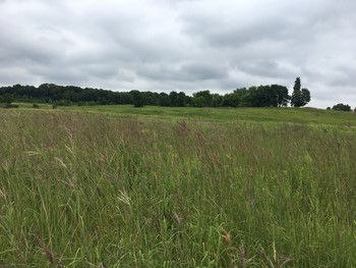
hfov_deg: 61.6
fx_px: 298
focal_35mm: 29
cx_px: 178
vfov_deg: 48.3
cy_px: 134
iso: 25
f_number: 2.2
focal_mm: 4.15
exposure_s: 1/1012
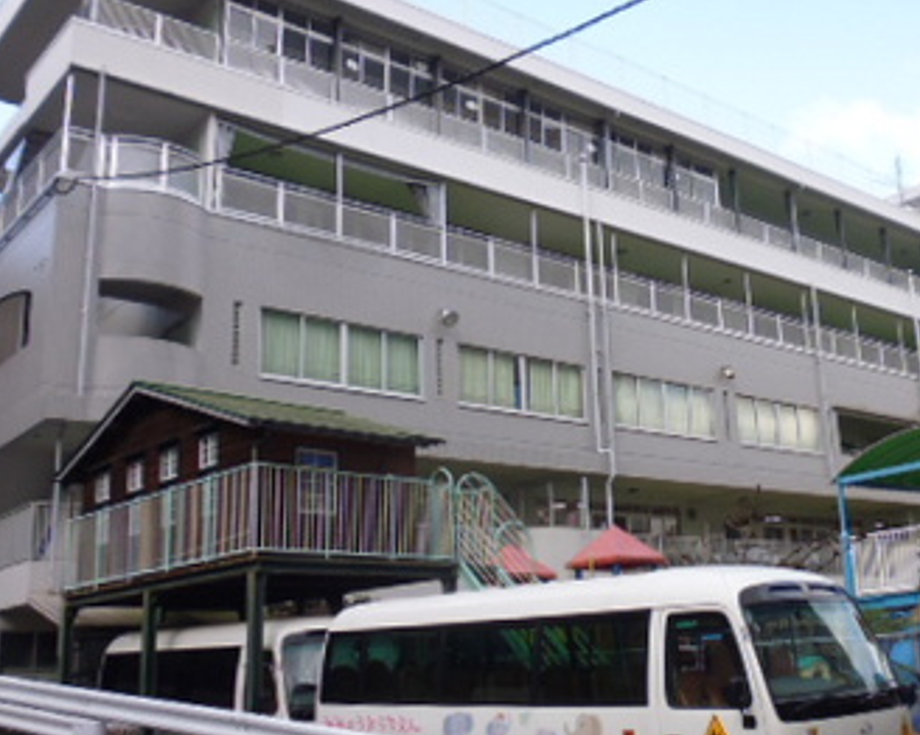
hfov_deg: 44.9
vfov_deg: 37.3
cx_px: 640
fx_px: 1088
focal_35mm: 40
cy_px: 379
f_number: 2.8
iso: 100
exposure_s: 1/400
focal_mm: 4.3
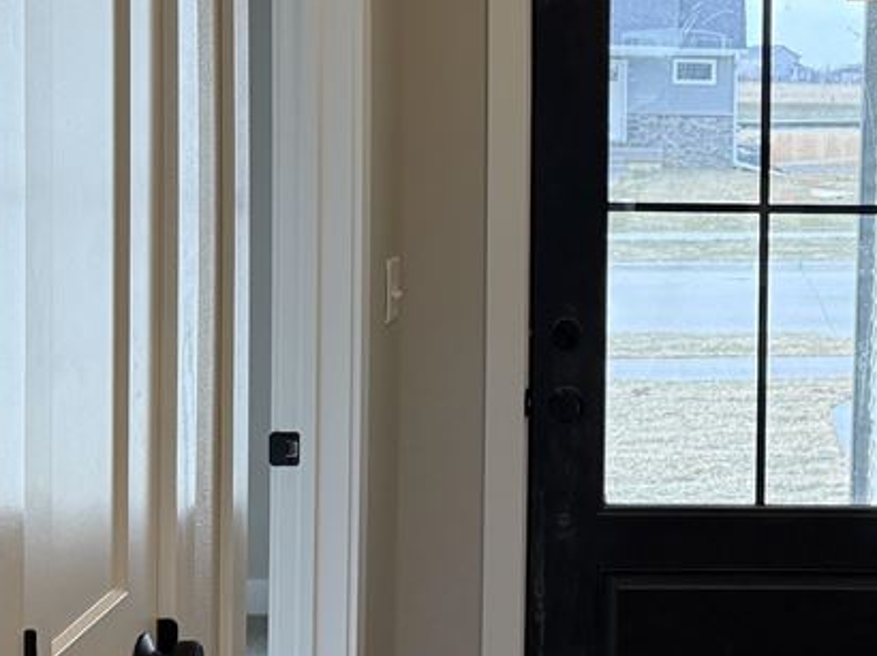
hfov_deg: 25.2
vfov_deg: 19.5
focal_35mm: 75
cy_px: 200
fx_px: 1899
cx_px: 785
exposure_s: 1/240
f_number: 1.78
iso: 160
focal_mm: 6.76
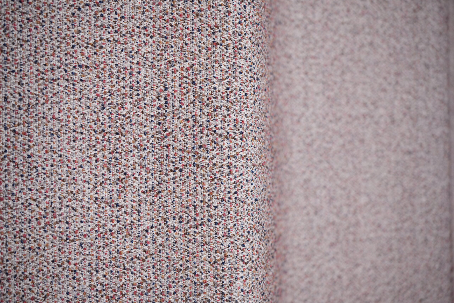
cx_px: 227
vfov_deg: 27.5
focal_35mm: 49
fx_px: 618
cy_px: 152
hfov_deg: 40.3
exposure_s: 1/100
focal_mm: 49
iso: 400
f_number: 4.5
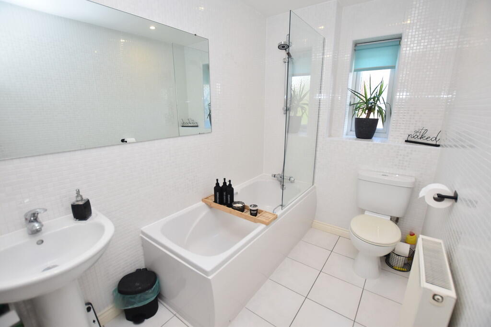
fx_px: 205
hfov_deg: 100.4
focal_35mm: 15
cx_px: 246
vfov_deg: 77.3
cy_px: 164
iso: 640
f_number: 3.5
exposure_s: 1/250
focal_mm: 10
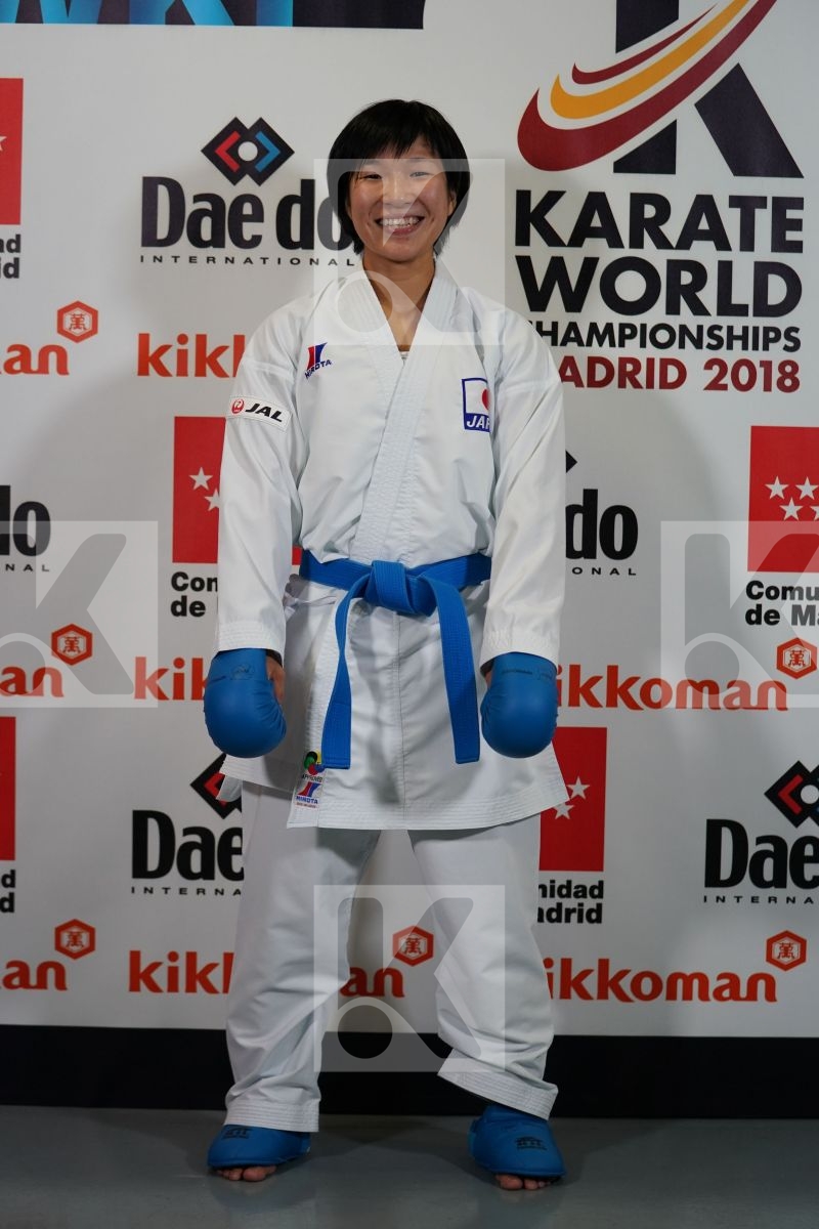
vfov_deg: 25.7
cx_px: 410
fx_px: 2696
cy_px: 614
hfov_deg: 17.3
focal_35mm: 79
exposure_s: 1/500
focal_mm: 79
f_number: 2.8
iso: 2000
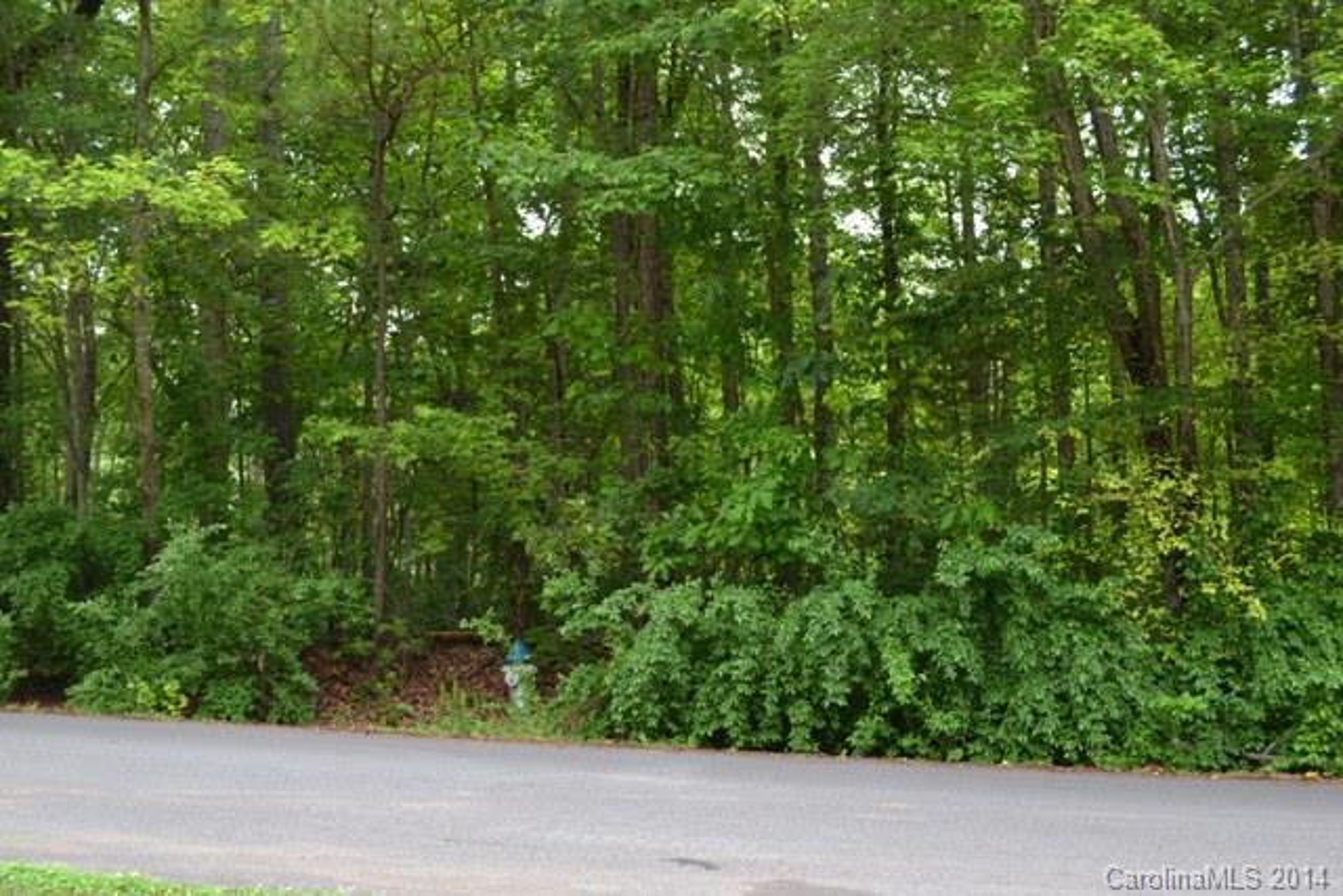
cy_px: 448
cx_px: 672
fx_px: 1455
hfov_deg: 49.5
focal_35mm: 39
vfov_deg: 34.2
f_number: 5.6
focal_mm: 26
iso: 320
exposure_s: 1/125
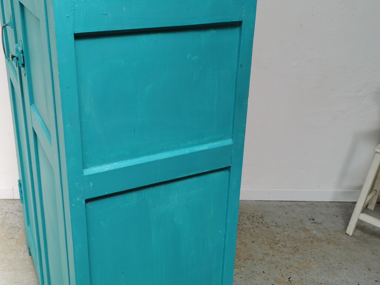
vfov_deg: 35.7
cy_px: 100
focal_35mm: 40
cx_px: 159
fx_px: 439
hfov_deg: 46.6
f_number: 1.8
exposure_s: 1/136
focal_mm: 5.58
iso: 50
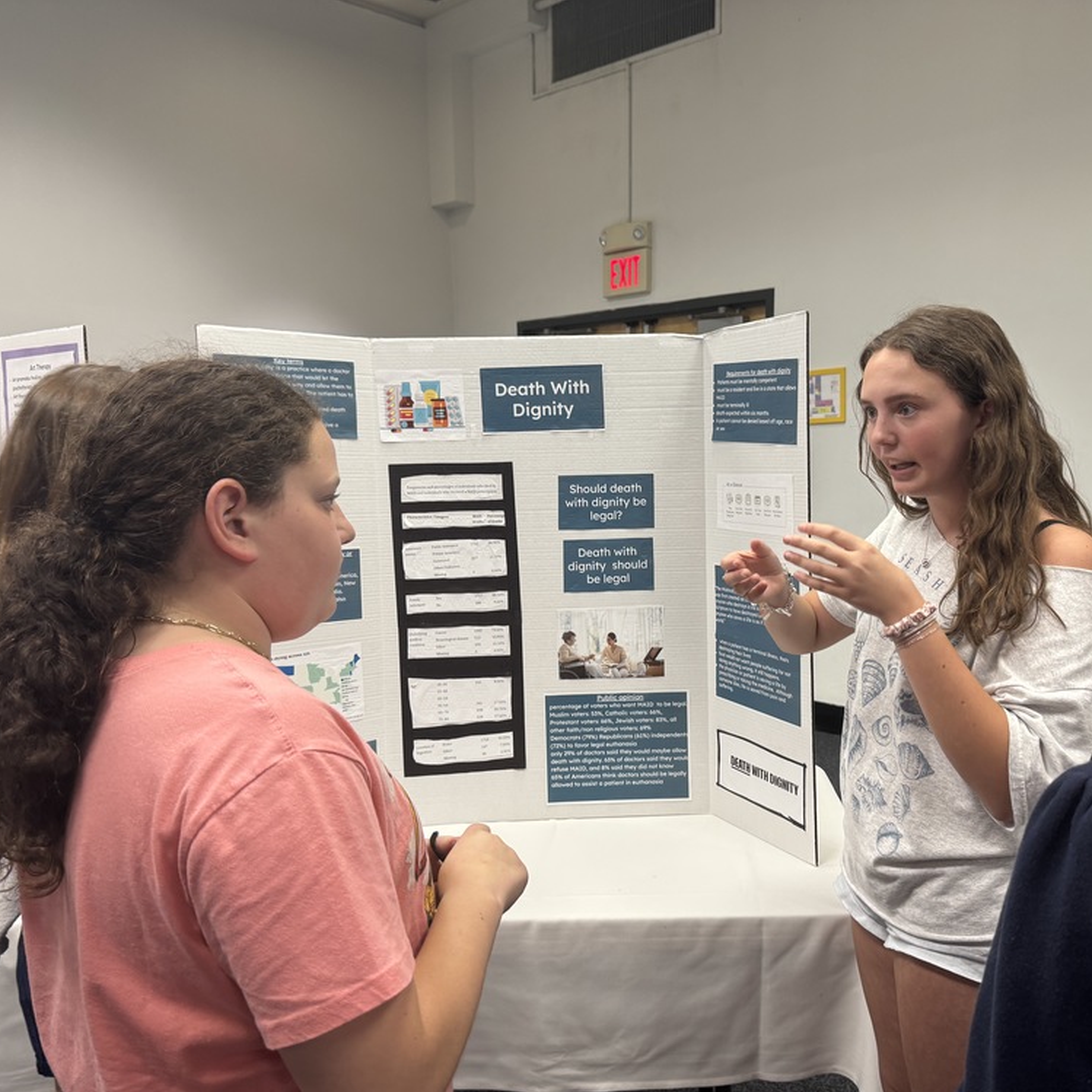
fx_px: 1035
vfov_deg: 55.6
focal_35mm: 29
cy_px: 558
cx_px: 643
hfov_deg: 55.3
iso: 125
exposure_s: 1/60
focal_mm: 6.76
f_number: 1.78
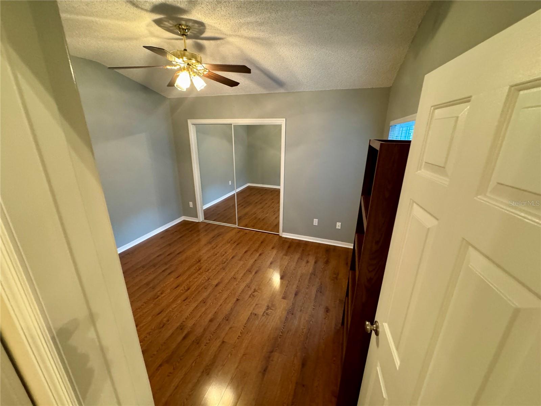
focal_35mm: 14
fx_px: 219
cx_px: 270
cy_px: 203
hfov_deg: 102.1
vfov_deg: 85.7
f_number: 2.2
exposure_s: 1/60
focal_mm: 2.22
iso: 640
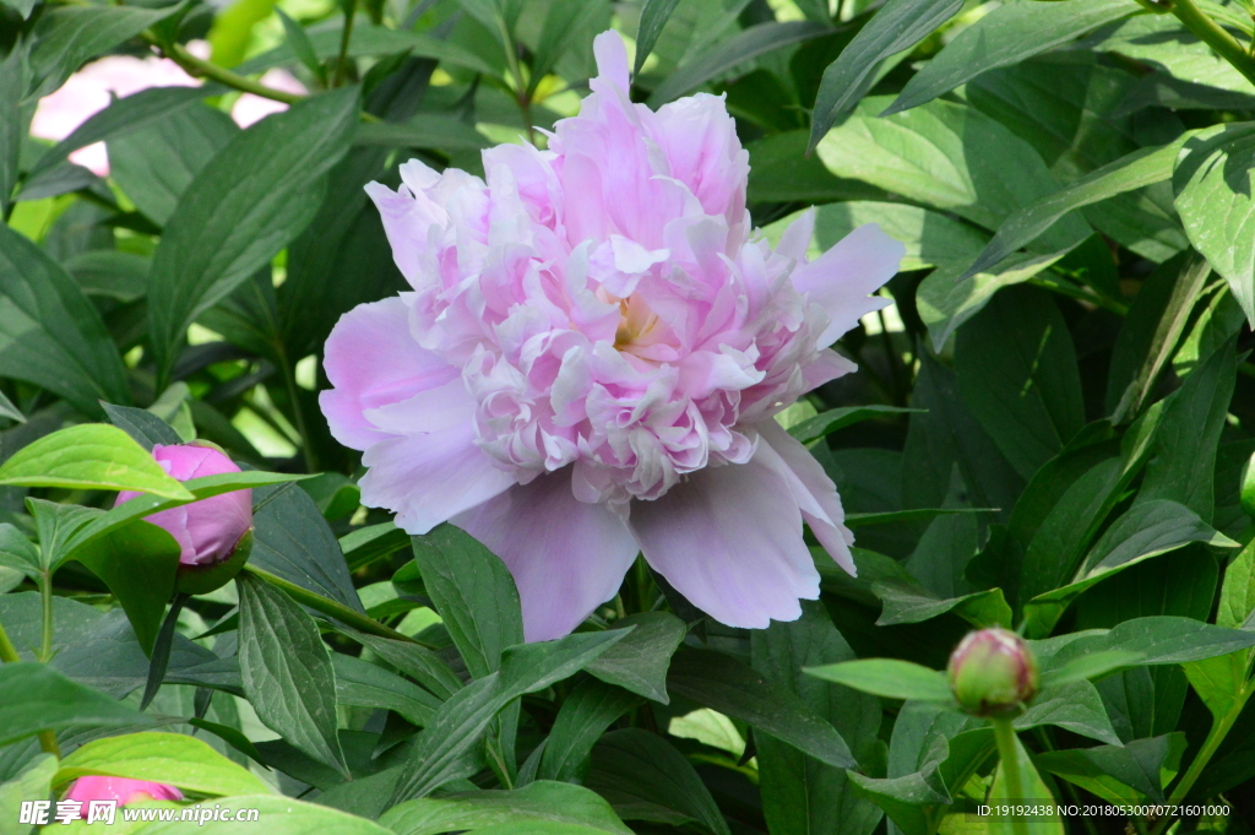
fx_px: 15674
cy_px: 418
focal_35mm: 450
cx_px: 628
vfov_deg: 3.1
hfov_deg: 4.6
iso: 2000
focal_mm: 300
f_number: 20
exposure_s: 1/250
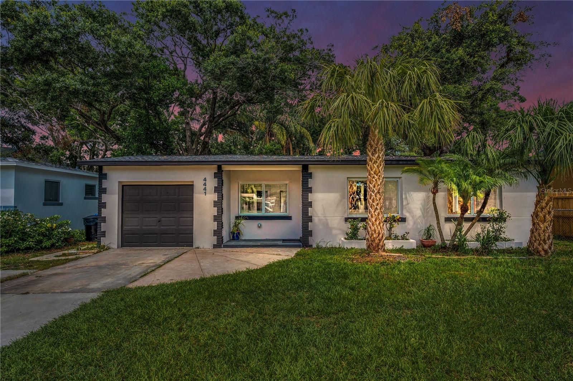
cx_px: 286
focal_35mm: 19
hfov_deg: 87.0
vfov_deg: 64.4
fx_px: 302
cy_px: 190
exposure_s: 1/800
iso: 400
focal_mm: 19
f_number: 8
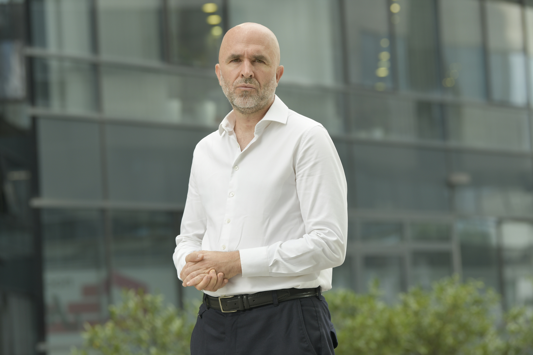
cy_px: 178
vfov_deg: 11.0
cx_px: 266
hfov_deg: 16.4
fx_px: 1850
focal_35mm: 125
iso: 320
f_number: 4.5
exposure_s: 1/400
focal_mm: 125
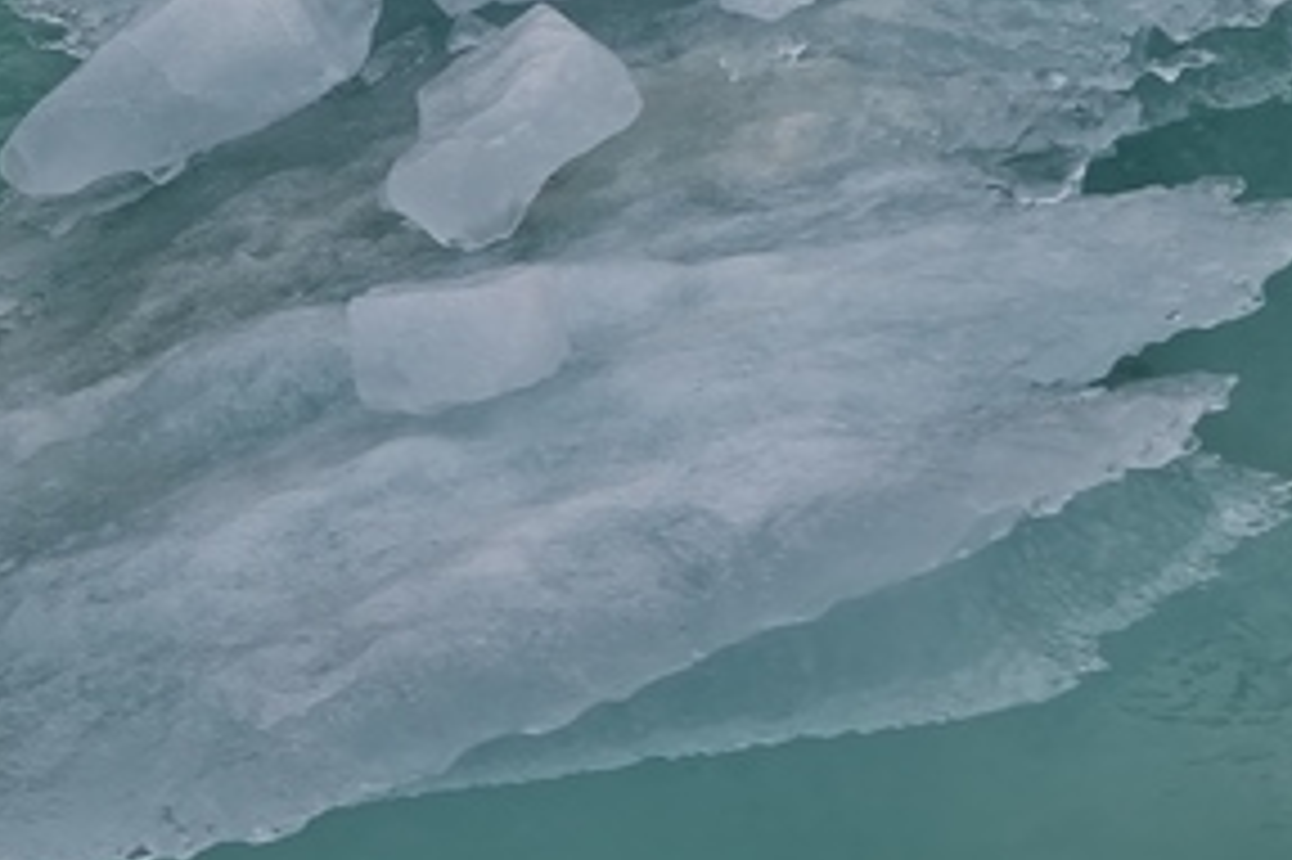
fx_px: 13127
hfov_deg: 5.6
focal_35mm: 366
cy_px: 248
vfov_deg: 3.8
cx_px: 1477
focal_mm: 82
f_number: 8
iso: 100
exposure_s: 1/250
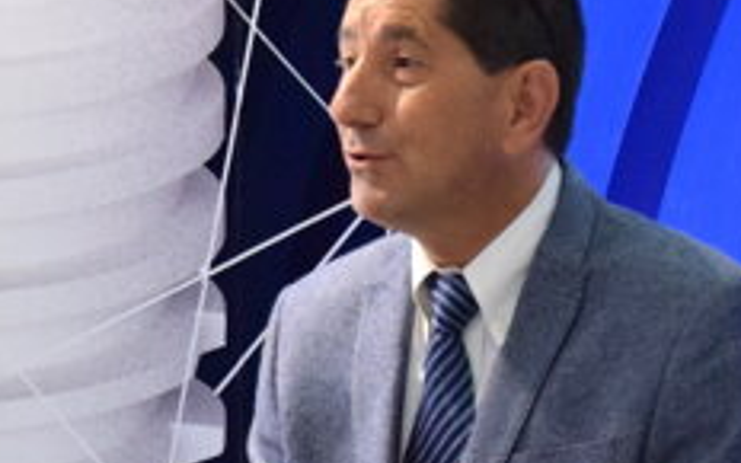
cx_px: 201
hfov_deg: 10.8
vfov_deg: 6.7
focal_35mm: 194
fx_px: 3918
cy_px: 538
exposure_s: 1/160
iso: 1600
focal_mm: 34
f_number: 4.5
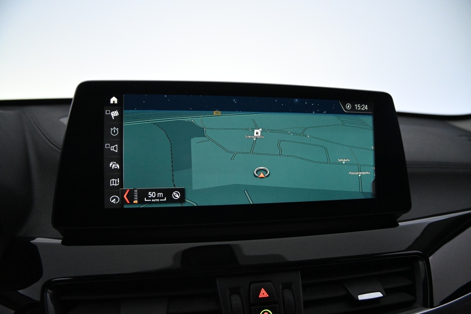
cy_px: 157
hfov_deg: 27.0
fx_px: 981
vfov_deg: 18.2
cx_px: 236
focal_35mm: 75
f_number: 6.3
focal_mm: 50
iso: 5000
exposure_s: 1/200
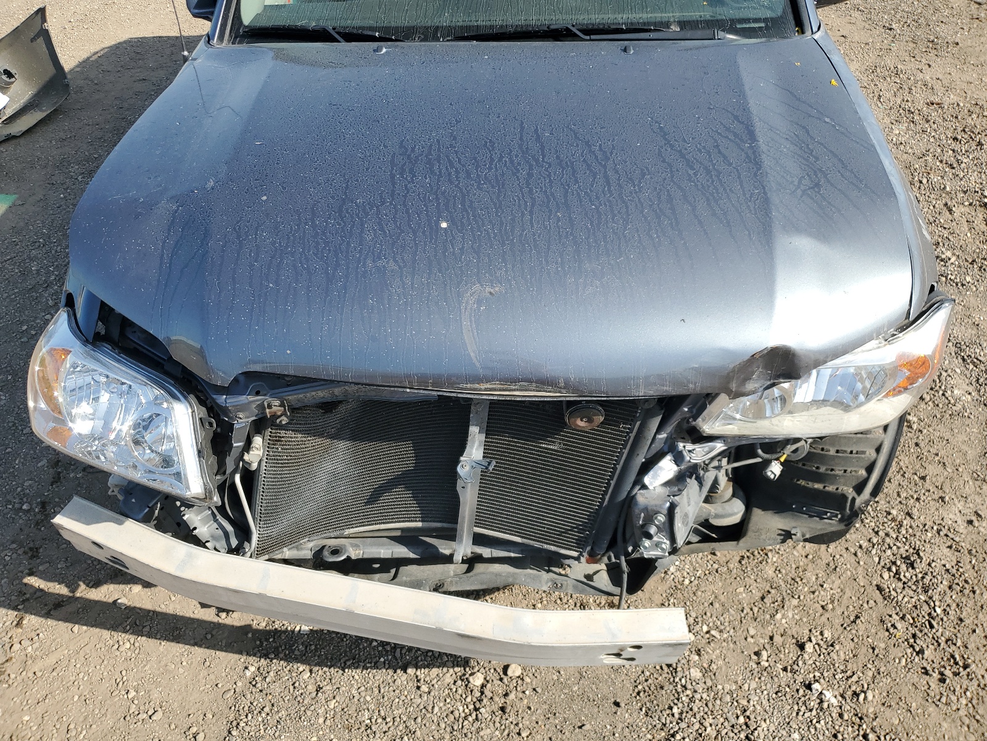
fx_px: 741
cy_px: 370
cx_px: 494
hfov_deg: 67.3
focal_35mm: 26
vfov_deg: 53.1
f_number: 1.5
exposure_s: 1/2000
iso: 50
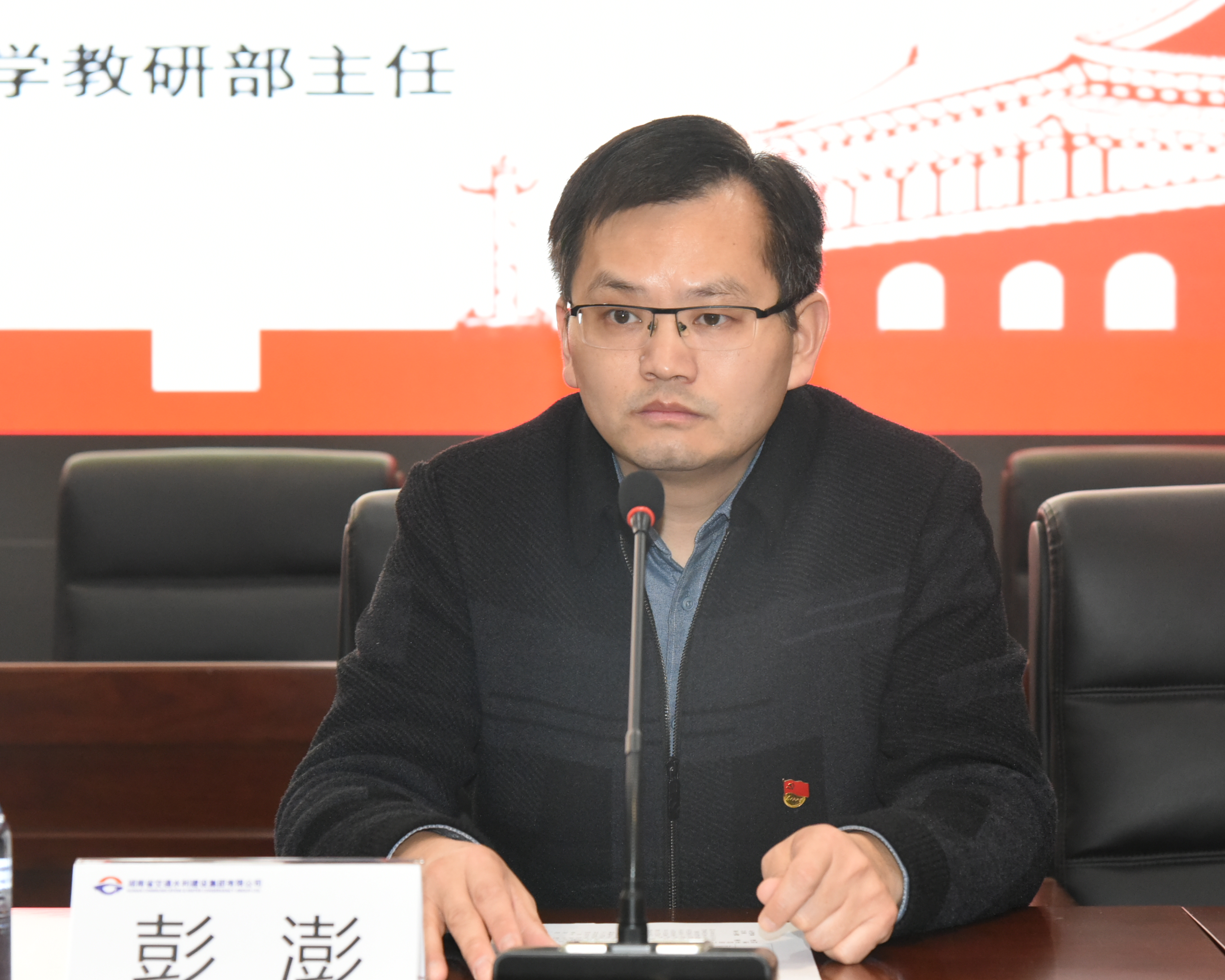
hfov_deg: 20.2
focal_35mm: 95
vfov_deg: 16.2
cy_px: 476
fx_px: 3444
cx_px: 704
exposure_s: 1/100
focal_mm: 75
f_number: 5.6
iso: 3200
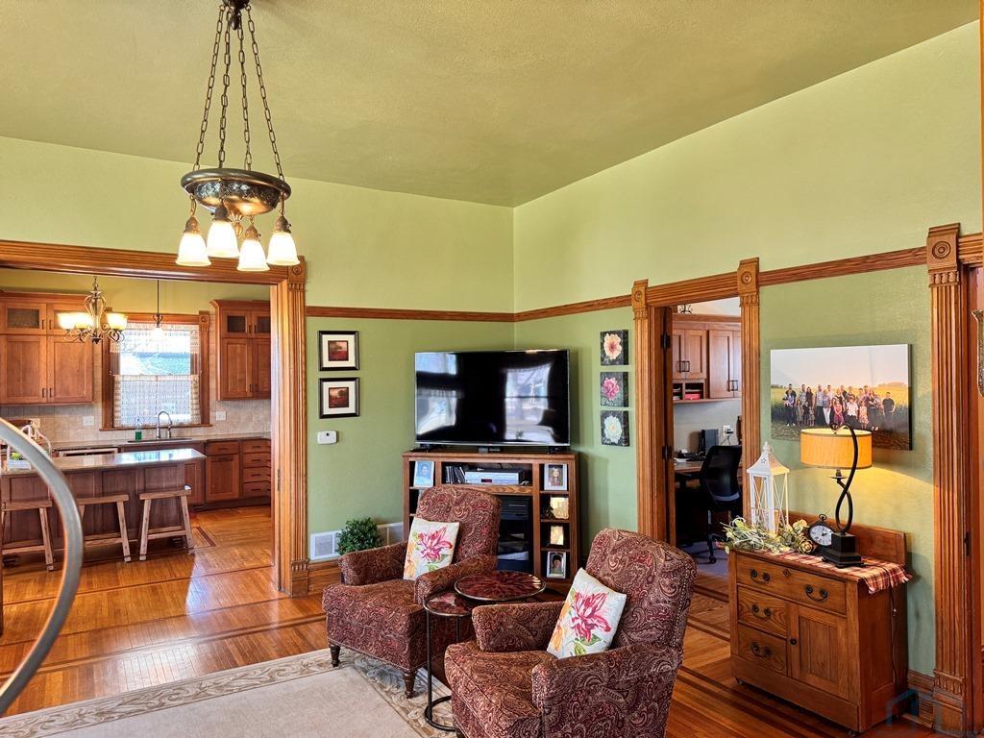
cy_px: 369
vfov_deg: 56.8
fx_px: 682
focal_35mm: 24
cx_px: 492
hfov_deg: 71.6
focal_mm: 6.76
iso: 250
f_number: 1.78
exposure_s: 1/60
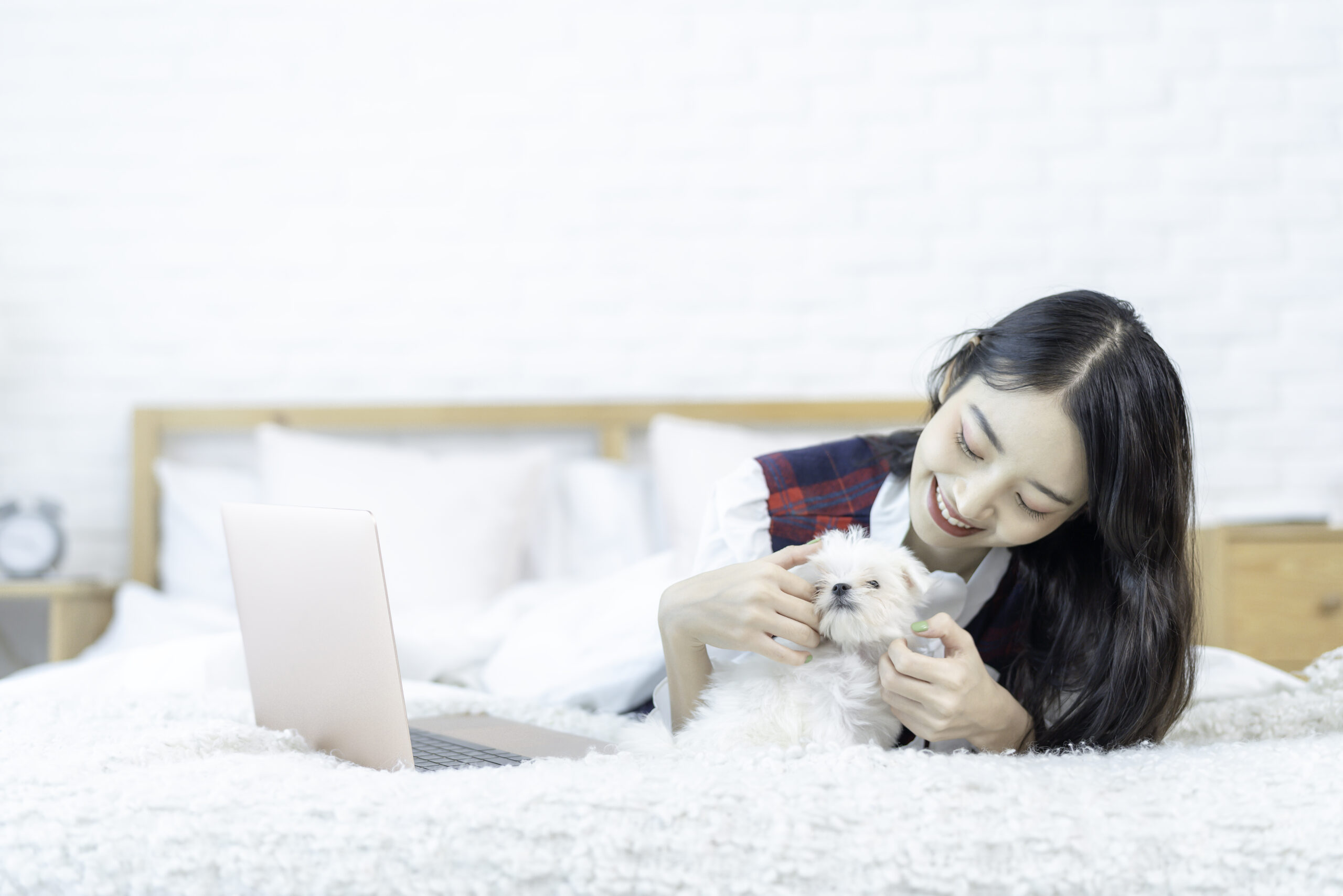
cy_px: 448
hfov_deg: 39.6
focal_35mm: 50
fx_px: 1866
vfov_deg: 27.0
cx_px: 672
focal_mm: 50
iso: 320
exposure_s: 1/200
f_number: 1.8
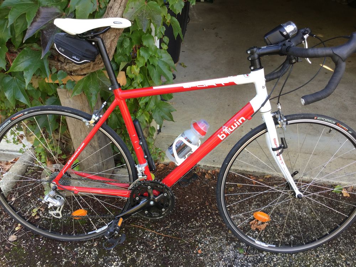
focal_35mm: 31
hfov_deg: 58.4
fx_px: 319
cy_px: 134
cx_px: 178
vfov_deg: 45.4
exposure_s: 1/50
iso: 32
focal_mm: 3.3
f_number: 2.4
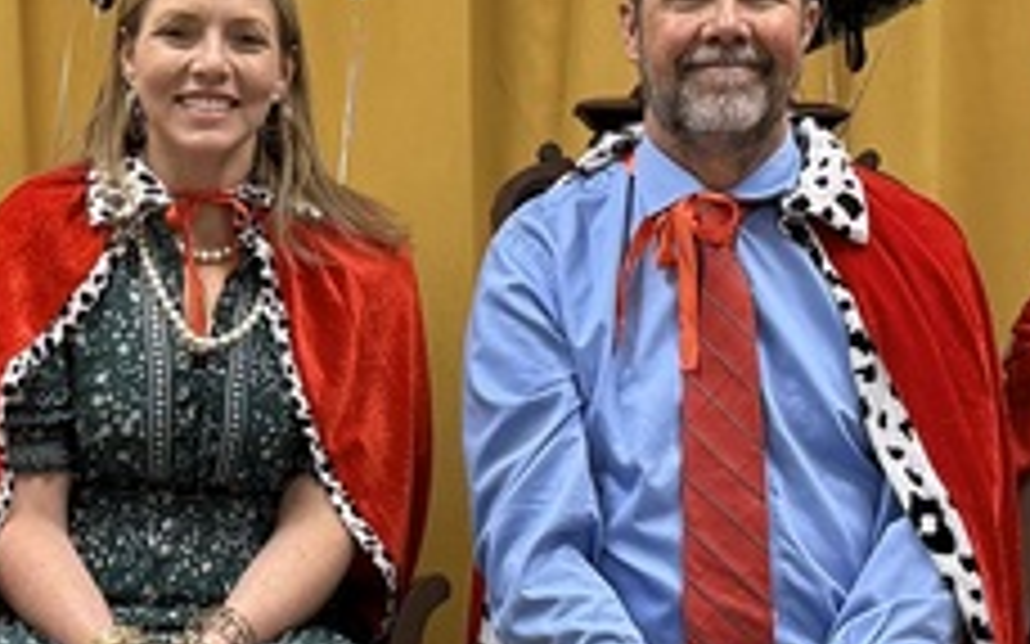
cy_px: 491
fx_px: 3199
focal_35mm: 114
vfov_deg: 11.4
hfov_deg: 18.3
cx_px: 445
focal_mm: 6.76
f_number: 1.78
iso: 200
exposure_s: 1/120
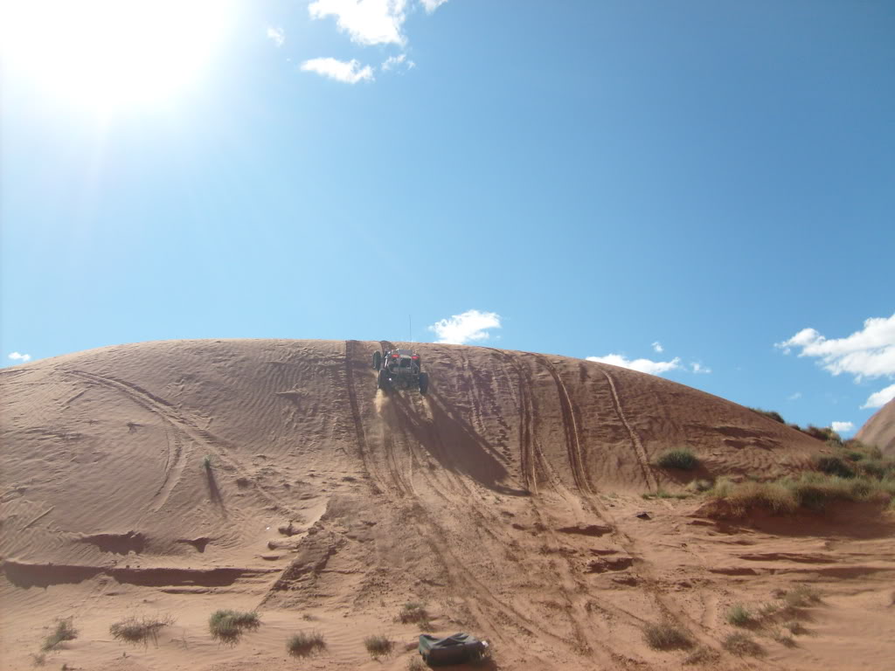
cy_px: 336
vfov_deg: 40.7
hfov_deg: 52.6
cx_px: 448
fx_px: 905
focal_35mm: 35
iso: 80
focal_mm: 5.8
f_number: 7.1
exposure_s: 1/500
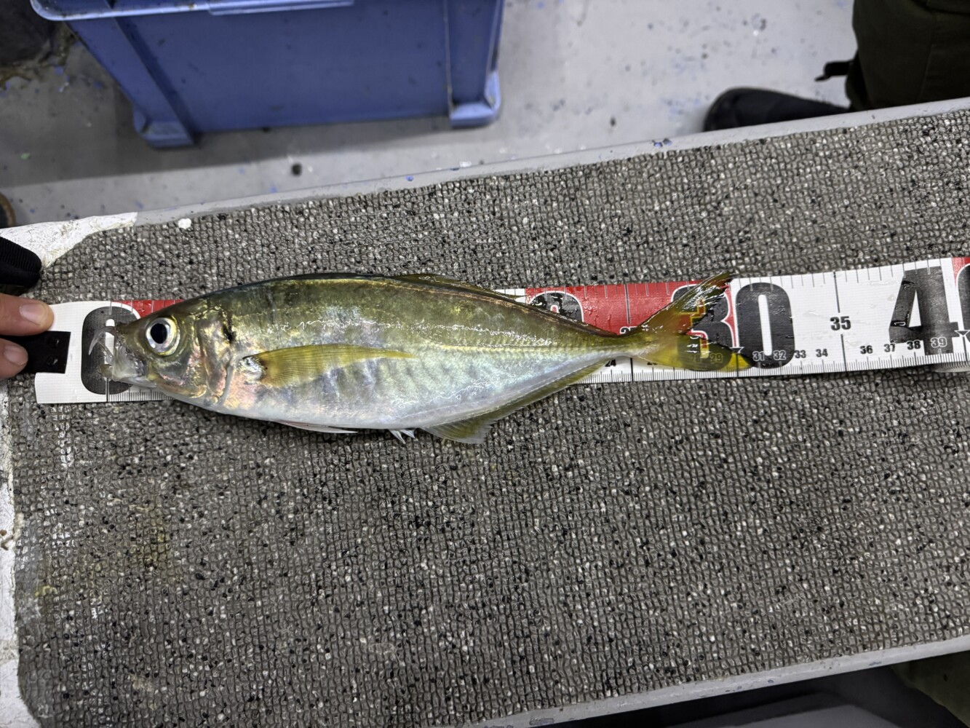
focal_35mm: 24
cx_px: 485
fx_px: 673
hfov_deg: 71.6
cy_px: 364
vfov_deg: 56.8
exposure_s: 1/42
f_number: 1.78
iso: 800
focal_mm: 6.76
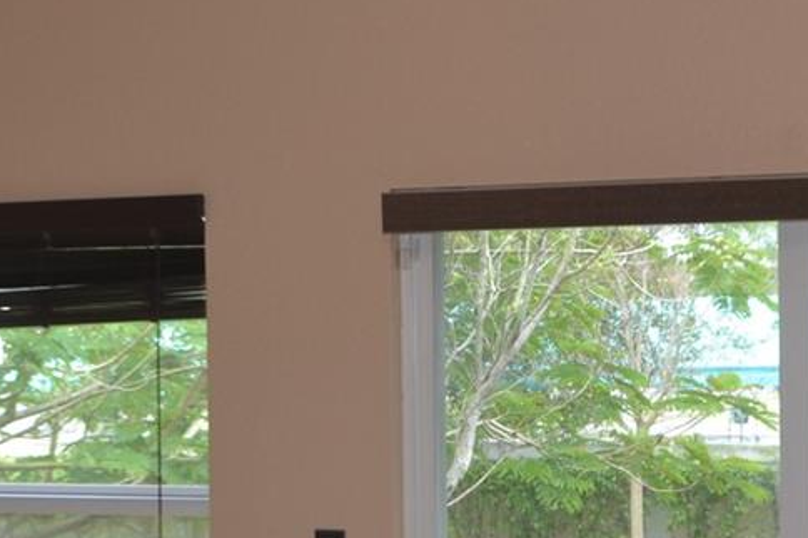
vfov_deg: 11.5
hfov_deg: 17.2
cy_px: 373
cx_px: 508
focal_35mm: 119
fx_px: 2669
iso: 400
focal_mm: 24
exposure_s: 1/80
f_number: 4
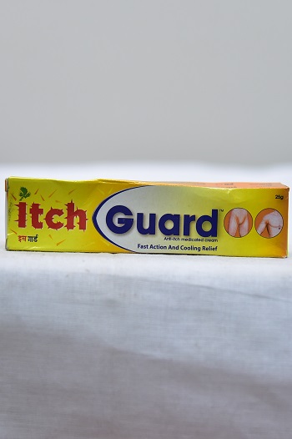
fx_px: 1157
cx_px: 146
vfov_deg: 21.5
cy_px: 220
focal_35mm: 95
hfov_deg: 14.4
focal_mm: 95
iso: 1600
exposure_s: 1/125
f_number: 4
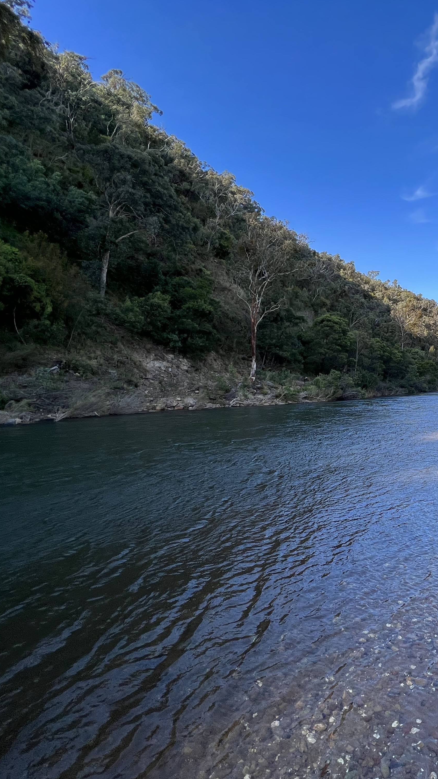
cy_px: 388
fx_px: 392
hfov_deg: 51.7
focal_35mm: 19
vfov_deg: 89.6
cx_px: 391
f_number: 1.8
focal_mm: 1.57
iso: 32
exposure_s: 1/385
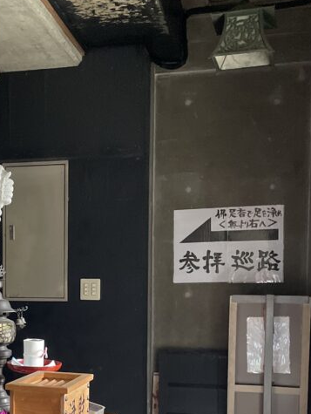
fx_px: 670
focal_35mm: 56
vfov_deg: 33.5
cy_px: 322
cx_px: 44
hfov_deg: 25.5
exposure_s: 1/50
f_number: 1.6
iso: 500
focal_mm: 4.2
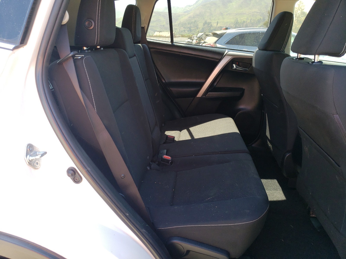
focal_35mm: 26
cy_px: 130
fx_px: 260
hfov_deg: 67.3
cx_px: 173
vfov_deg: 53.1
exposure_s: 1/185
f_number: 1.5
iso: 50
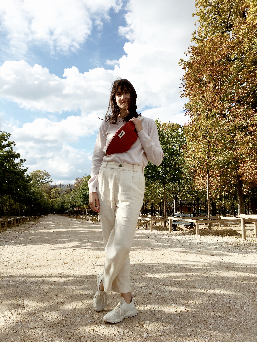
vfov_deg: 61.7
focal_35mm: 29
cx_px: 128
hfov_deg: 48.2
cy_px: 171
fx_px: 287
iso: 25
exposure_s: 1/2564
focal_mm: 4.15
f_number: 2.2
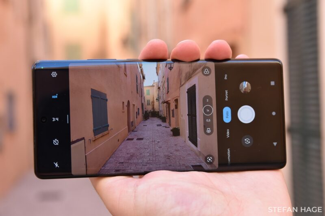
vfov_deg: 18.2
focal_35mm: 75
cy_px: 108
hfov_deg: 27.0
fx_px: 677
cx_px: 162
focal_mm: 50
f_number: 5.6
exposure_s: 1/125
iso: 400
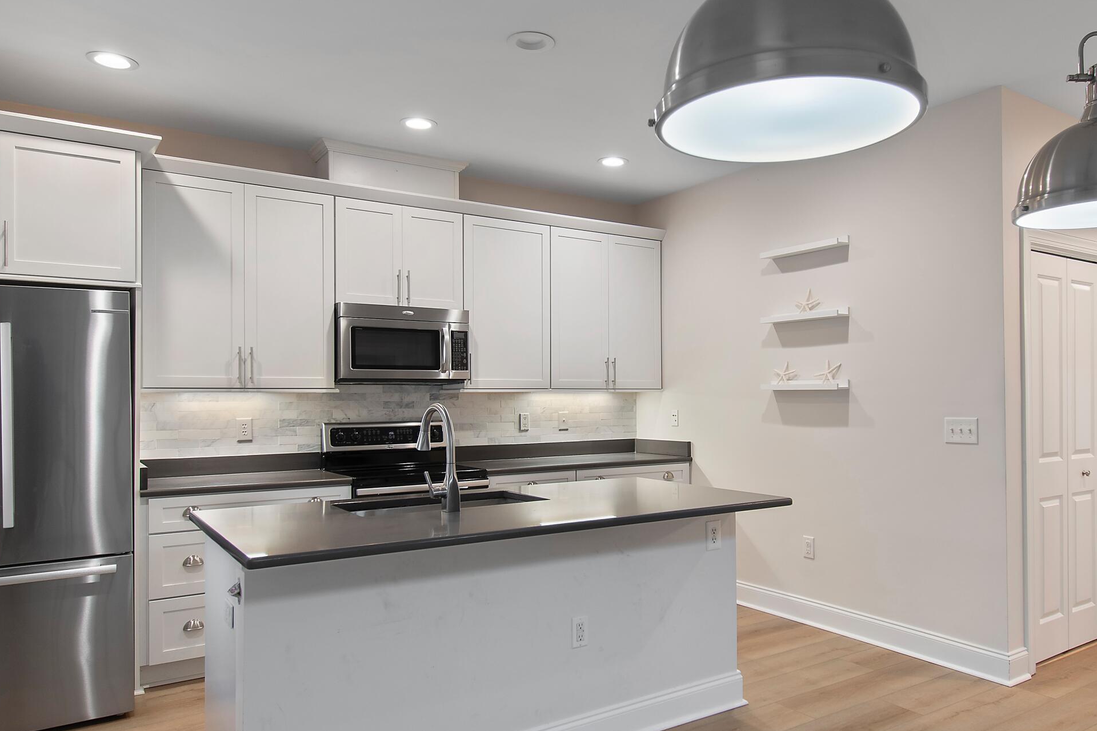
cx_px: 629
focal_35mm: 25
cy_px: 392
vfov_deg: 51.2
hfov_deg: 71.1
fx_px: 762
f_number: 4.8
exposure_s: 1/4
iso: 100
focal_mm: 11
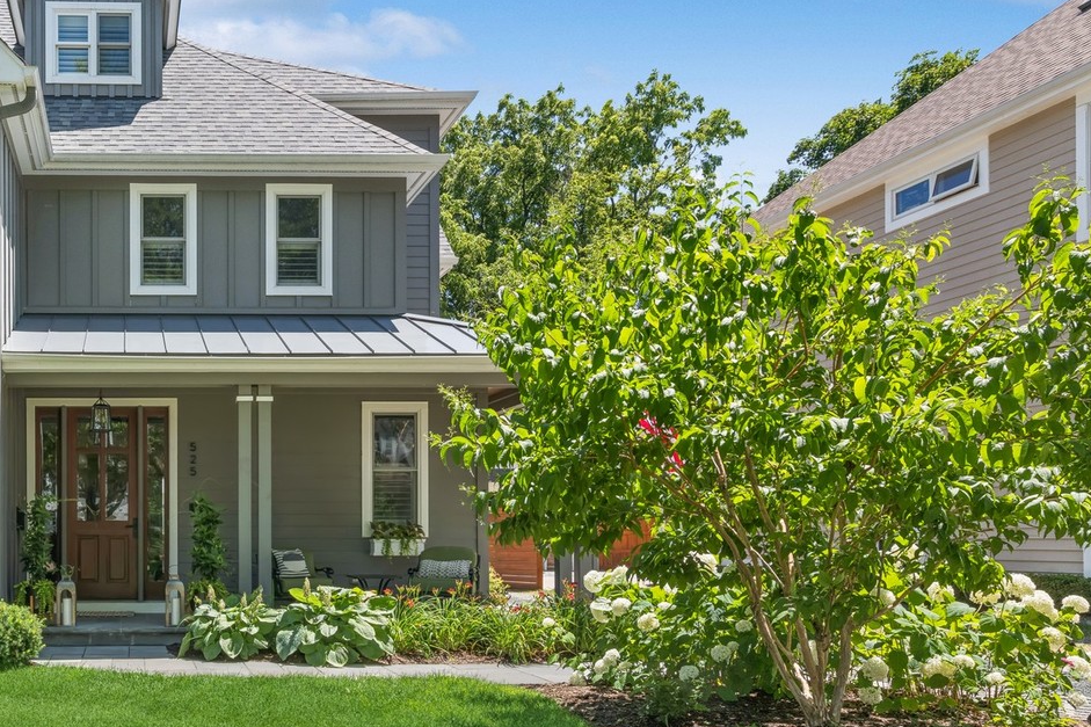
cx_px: 159
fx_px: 939
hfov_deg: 54.4
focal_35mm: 31
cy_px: 383
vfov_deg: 42.3
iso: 200
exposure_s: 1/250
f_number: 9.5
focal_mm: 18
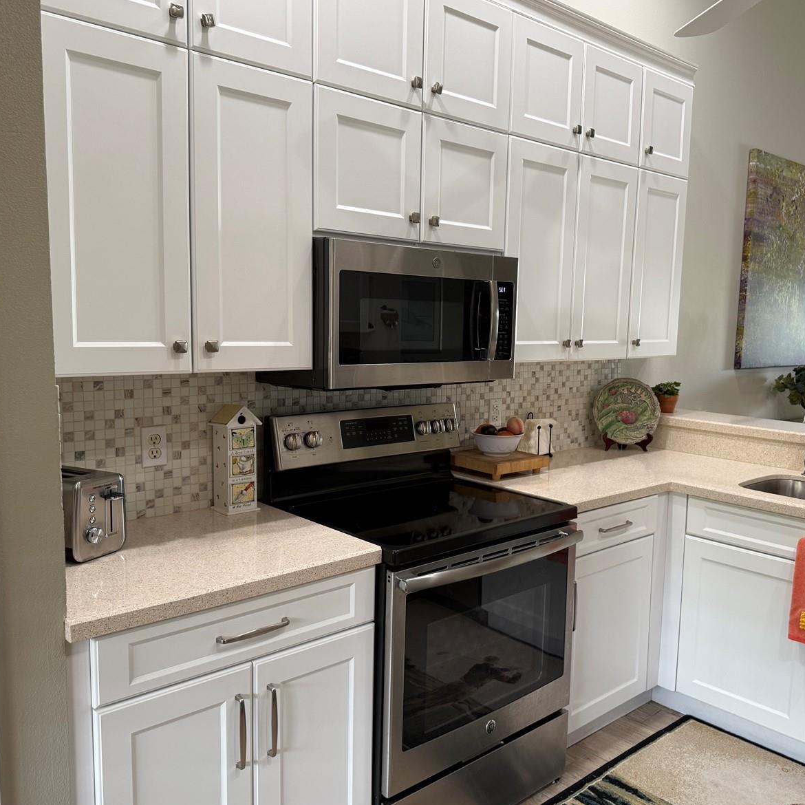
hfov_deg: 55.5
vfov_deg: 55.6
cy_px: 401
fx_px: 763
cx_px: 443
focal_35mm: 29
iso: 125
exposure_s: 1/60
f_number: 1.78
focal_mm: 6.76
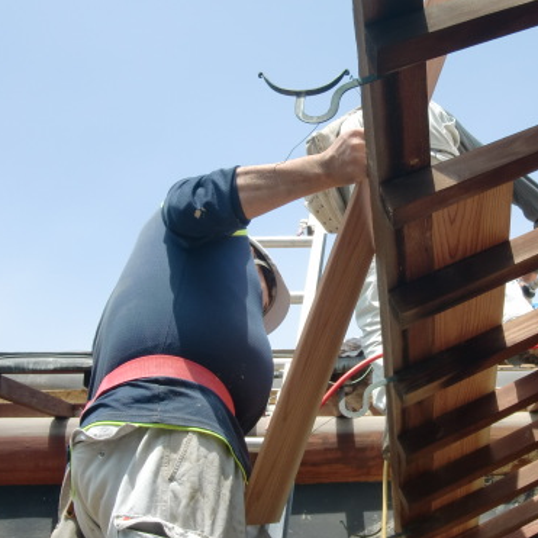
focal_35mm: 58
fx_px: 1020
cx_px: 397
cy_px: 254
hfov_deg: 29.1
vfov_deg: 29.5
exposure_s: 1/320
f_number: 3.9
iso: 64
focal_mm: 6.66
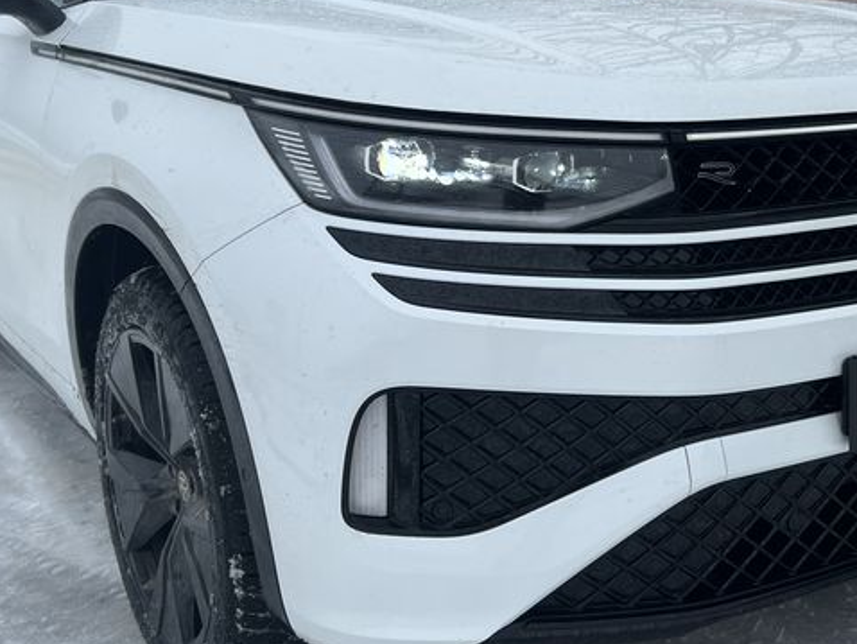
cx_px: 563
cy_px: 280
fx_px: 1238
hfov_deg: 37.8
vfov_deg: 29.1
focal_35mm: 50
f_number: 1.5
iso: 50
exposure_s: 1/1698
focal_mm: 5.7
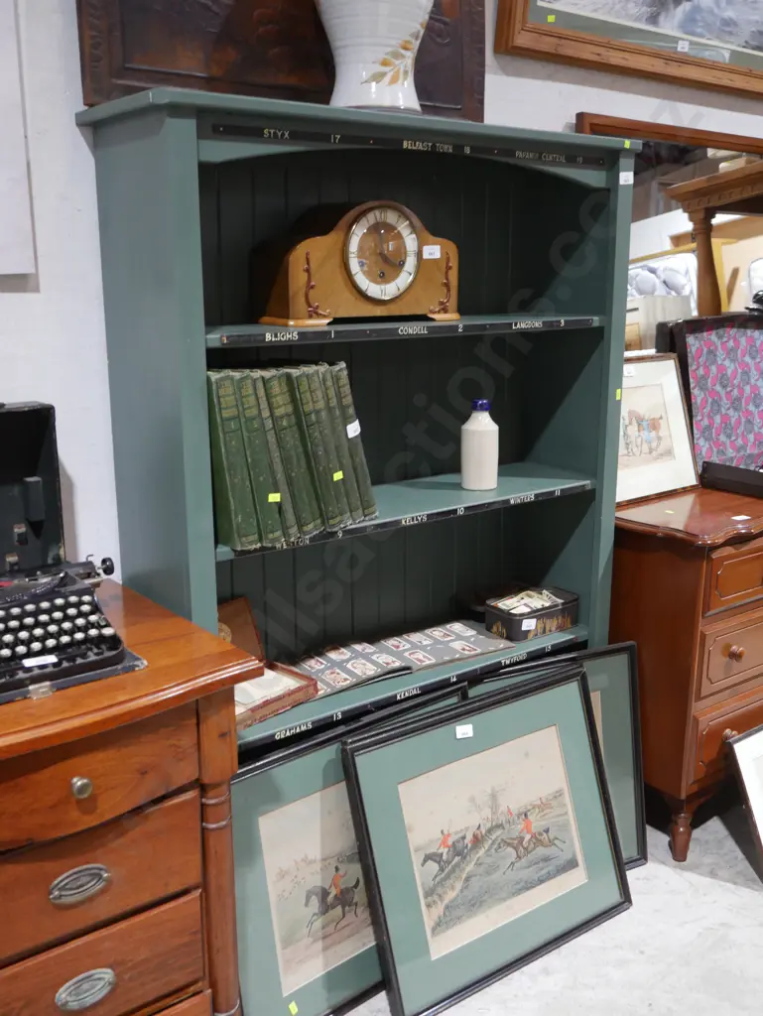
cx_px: 382
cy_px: 508
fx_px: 1057
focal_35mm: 36
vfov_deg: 51.3
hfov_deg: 39.7
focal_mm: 18
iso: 1000
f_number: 4
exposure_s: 1/60
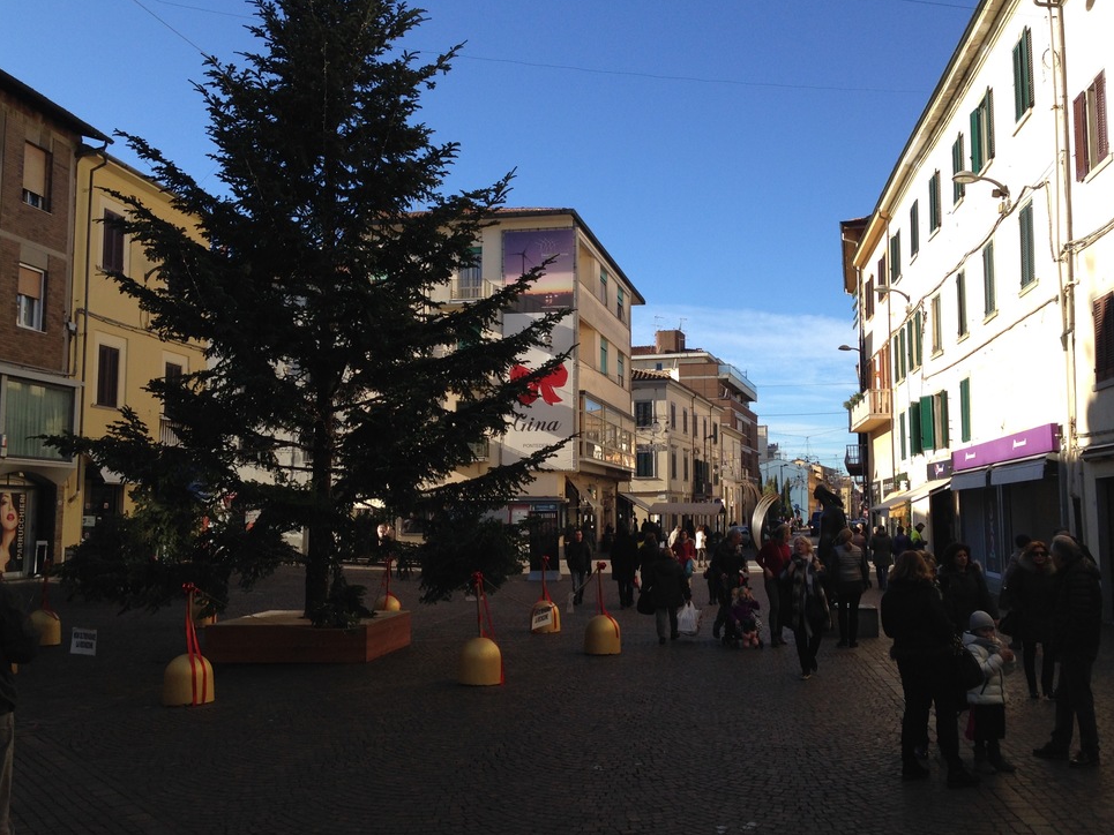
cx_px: 552
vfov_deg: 40.7
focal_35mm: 35
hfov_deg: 52.6
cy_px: 416
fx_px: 1126
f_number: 2.4
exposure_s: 1/1043
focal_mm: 4.12
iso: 50
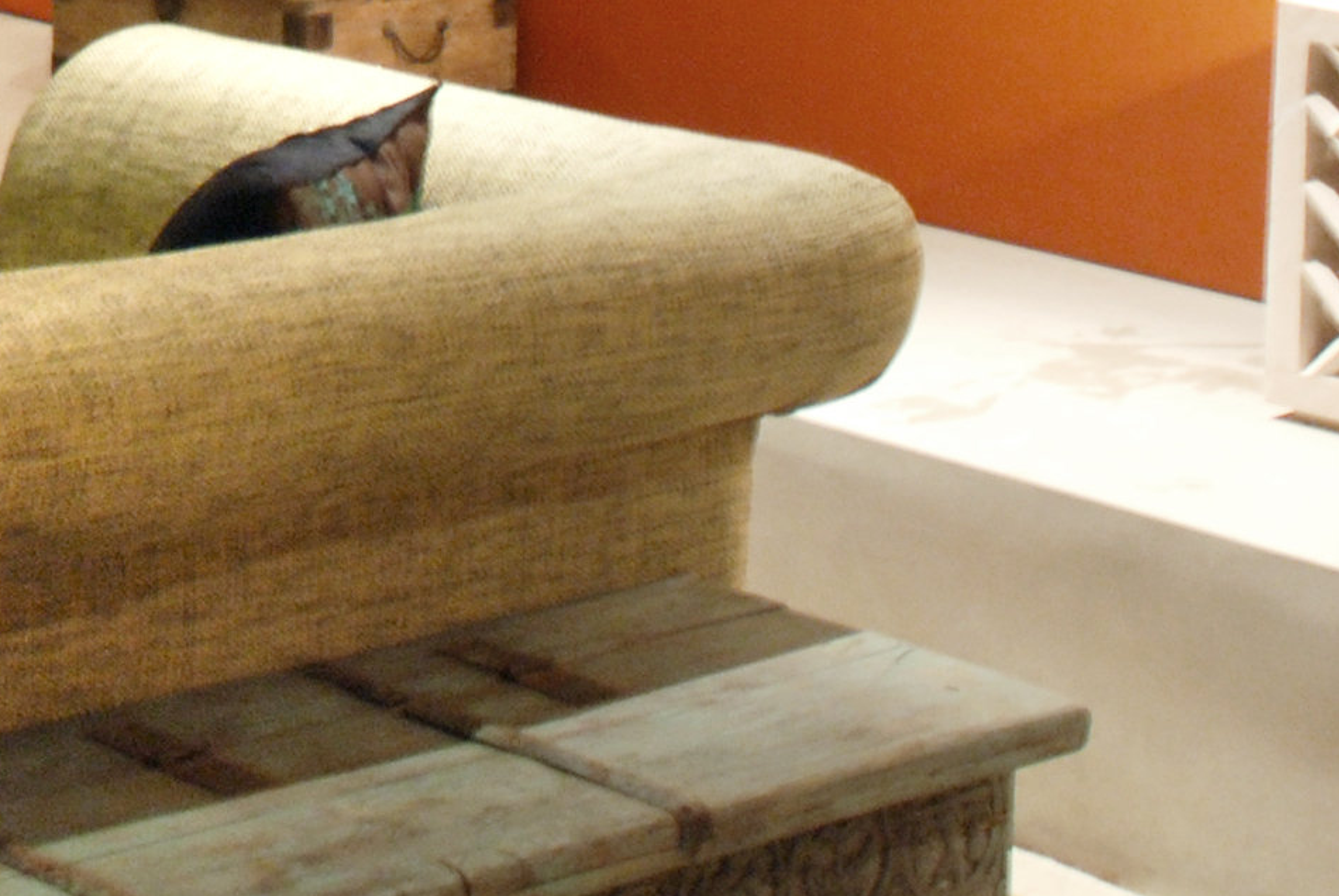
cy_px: -631
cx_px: -359
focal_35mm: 110
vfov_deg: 11.7
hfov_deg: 17.5
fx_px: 4096
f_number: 8
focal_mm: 18
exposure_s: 1.5
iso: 250
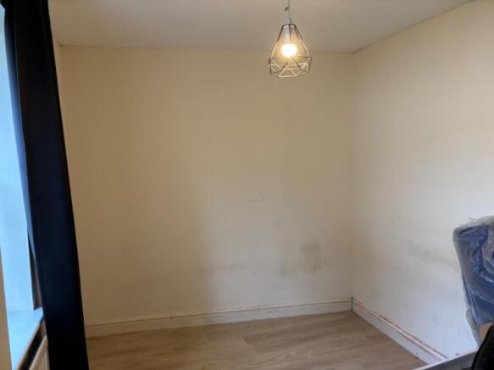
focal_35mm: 26
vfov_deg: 53.0
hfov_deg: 67.3
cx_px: 247
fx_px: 371
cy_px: 185
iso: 100
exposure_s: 1/50
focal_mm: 5.96
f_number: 1.6
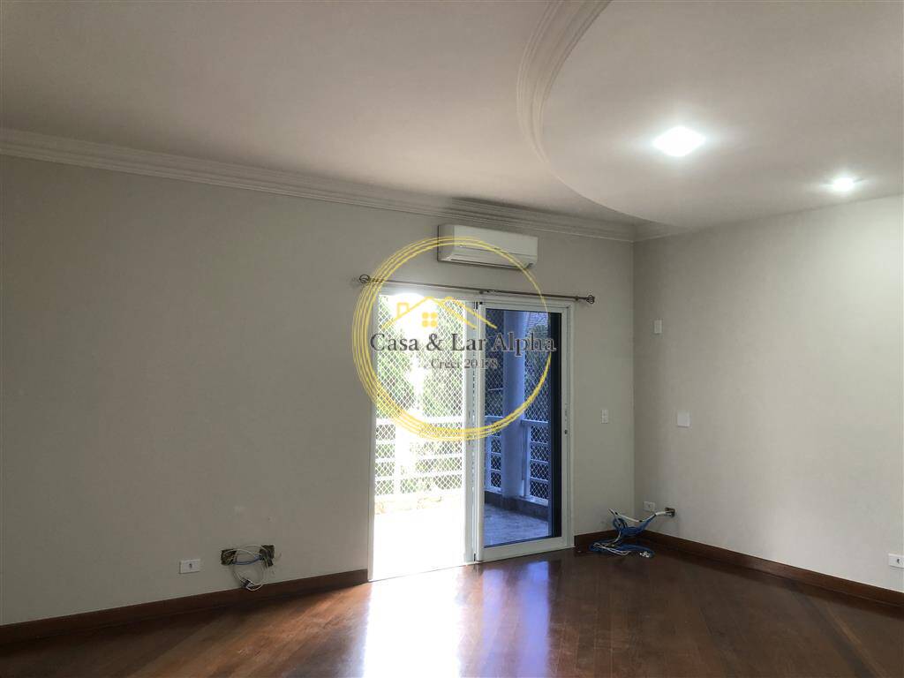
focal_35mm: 28
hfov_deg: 63.4
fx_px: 731
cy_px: 339
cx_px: 452
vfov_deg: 49.7
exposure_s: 1/30
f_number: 1.8
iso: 40
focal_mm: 4
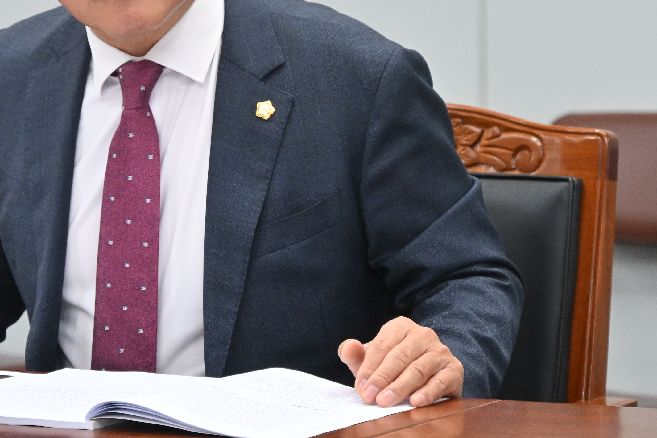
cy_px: 117
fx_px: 5128
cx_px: 123
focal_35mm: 281
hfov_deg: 7.3
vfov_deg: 4.9
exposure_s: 1/250
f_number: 6.3
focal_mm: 145
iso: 3200
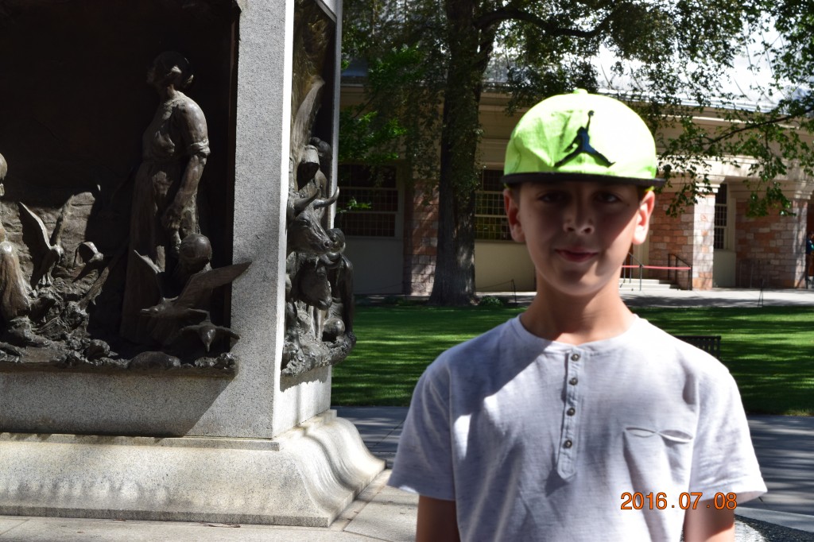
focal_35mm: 82
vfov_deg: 16.5
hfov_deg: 24.6
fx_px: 1865
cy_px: 271
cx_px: 407
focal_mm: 55
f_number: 11
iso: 400
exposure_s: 1/320
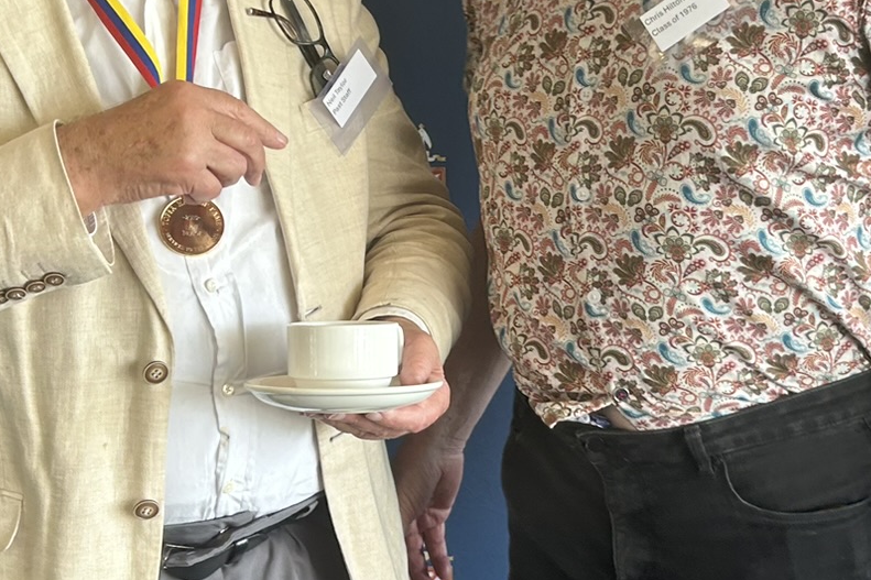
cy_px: 233
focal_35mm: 70
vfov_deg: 19.4
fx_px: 1693
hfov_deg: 28.8
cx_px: 520
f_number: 1.5
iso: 50
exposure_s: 1/100
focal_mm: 5.7
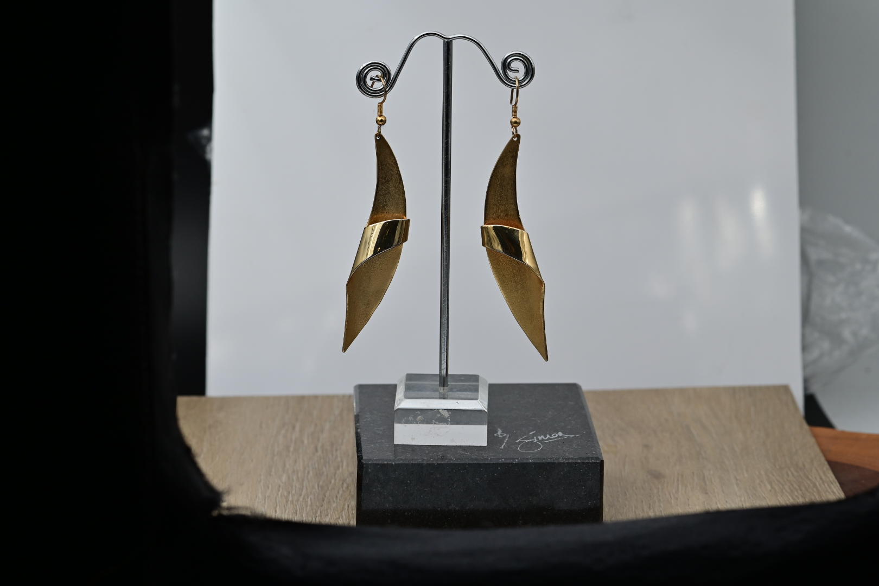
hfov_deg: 19.5
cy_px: 293
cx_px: 440
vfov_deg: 13.0
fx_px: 2564
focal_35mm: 105
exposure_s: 1/125
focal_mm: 105
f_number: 11
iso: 450
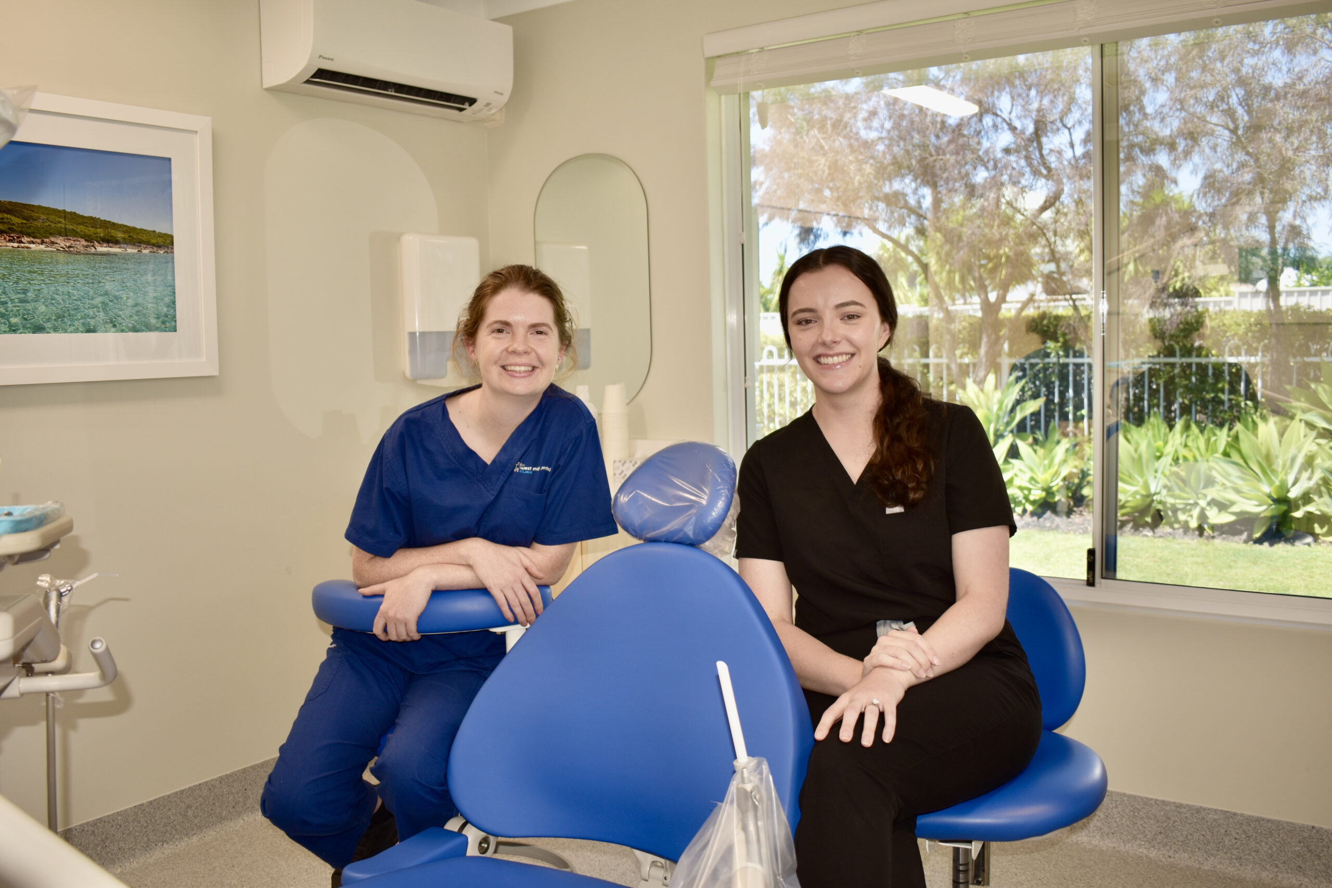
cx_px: 666
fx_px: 1221
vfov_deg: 40.0
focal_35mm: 33
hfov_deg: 57.2
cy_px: 444
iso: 140
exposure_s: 1/60
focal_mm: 22
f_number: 3.8
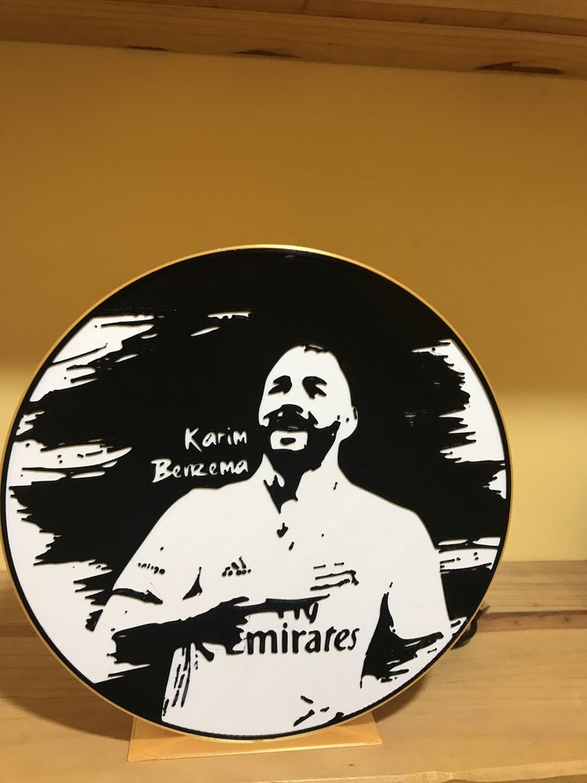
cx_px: 294
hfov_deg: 49.7
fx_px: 633
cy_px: 392
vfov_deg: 63.4
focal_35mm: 28
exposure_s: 1/17
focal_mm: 3.99
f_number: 1.8
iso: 40
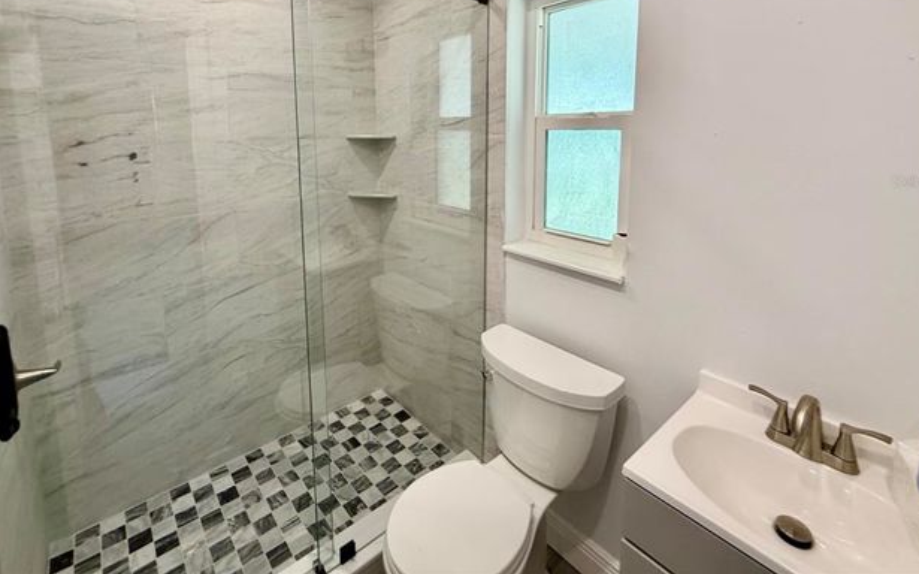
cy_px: 181
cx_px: 428
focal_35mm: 17
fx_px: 426
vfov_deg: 65.7
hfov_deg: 94.2
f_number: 2.2
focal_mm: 2.22
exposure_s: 1/120
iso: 100
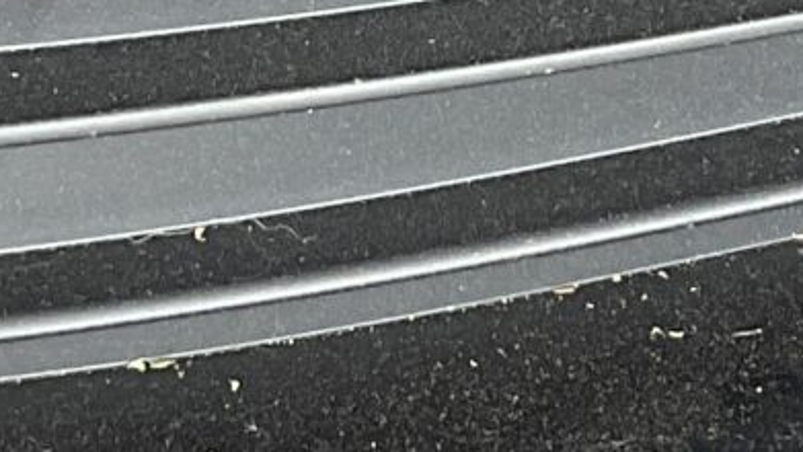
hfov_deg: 10.4
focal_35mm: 207
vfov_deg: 5.9
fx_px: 4408
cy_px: 226
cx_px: 452
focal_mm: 3
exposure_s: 1/100
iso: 64
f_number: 1.8
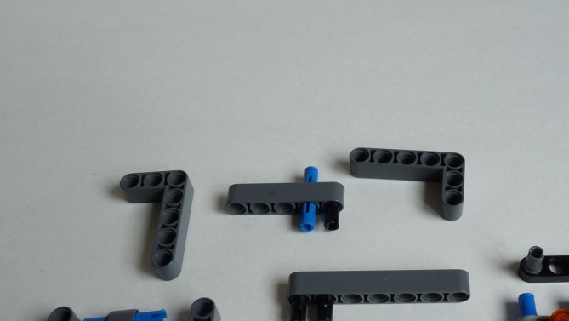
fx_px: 679
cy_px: 219
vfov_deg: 26.4
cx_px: 380
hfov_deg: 44.8
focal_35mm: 45
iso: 100
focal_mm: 4.8
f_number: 2.8
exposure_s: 1/125
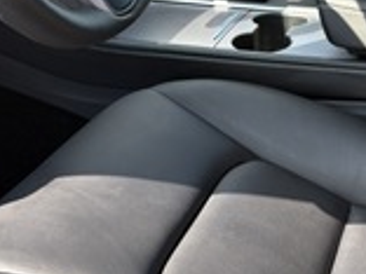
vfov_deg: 21.0
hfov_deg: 27.7
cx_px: 228
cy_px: 146
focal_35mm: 70
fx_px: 740
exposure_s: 1/234
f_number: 1.6
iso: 40
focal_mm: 5.96
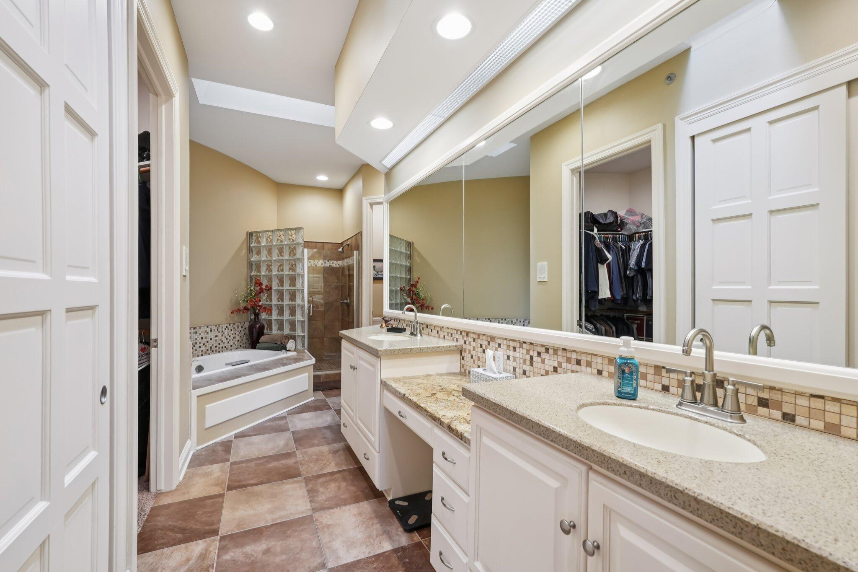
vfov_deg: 73.7
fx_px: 381
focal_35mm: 16
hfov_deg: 96.7
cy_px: 286
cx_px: 429
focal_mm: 16
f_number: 7.1
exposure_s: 1/8
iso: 320
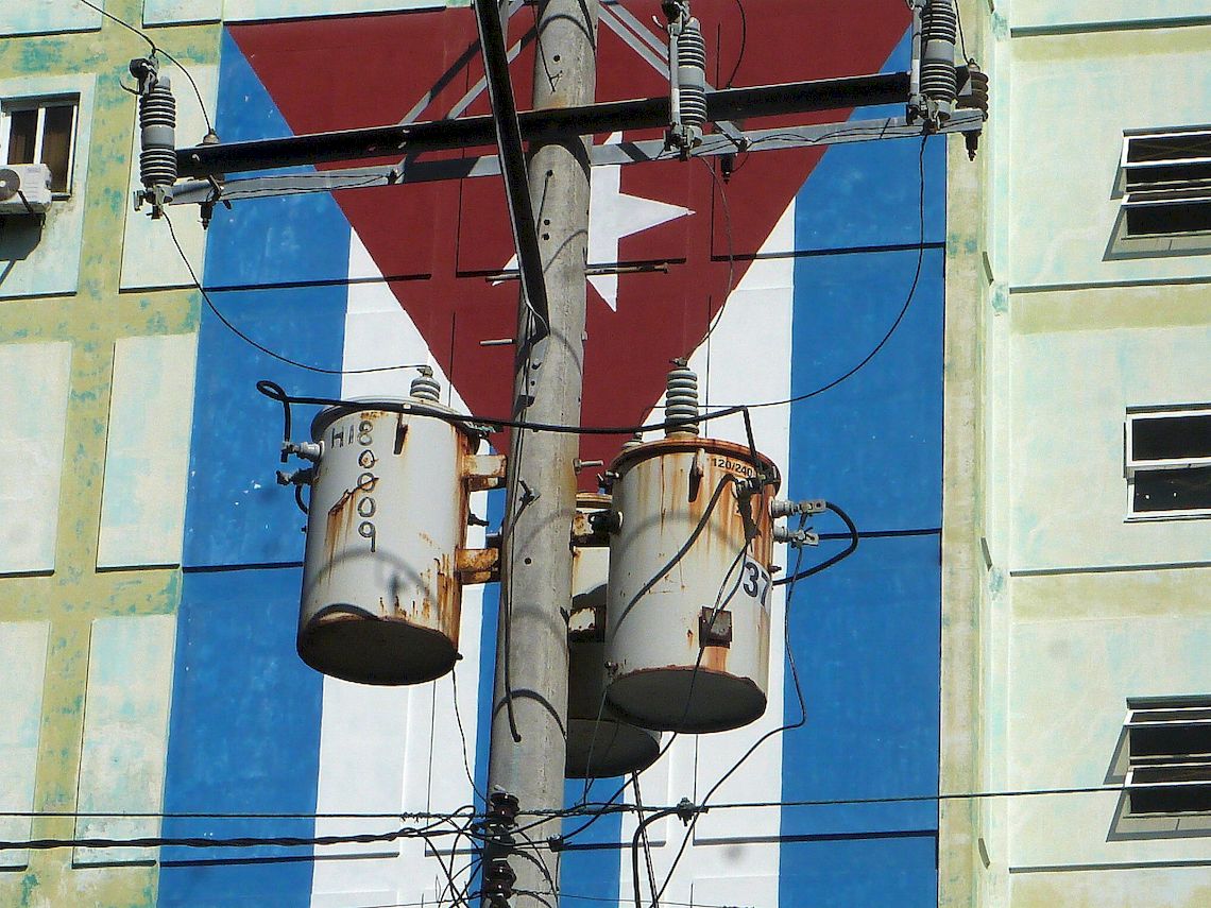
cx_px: 606
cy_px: 454
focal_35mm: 161
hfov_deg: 12.3
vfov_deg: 9.2
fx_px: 5632
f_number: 8
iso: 500
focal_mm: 29
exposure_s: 1/2000
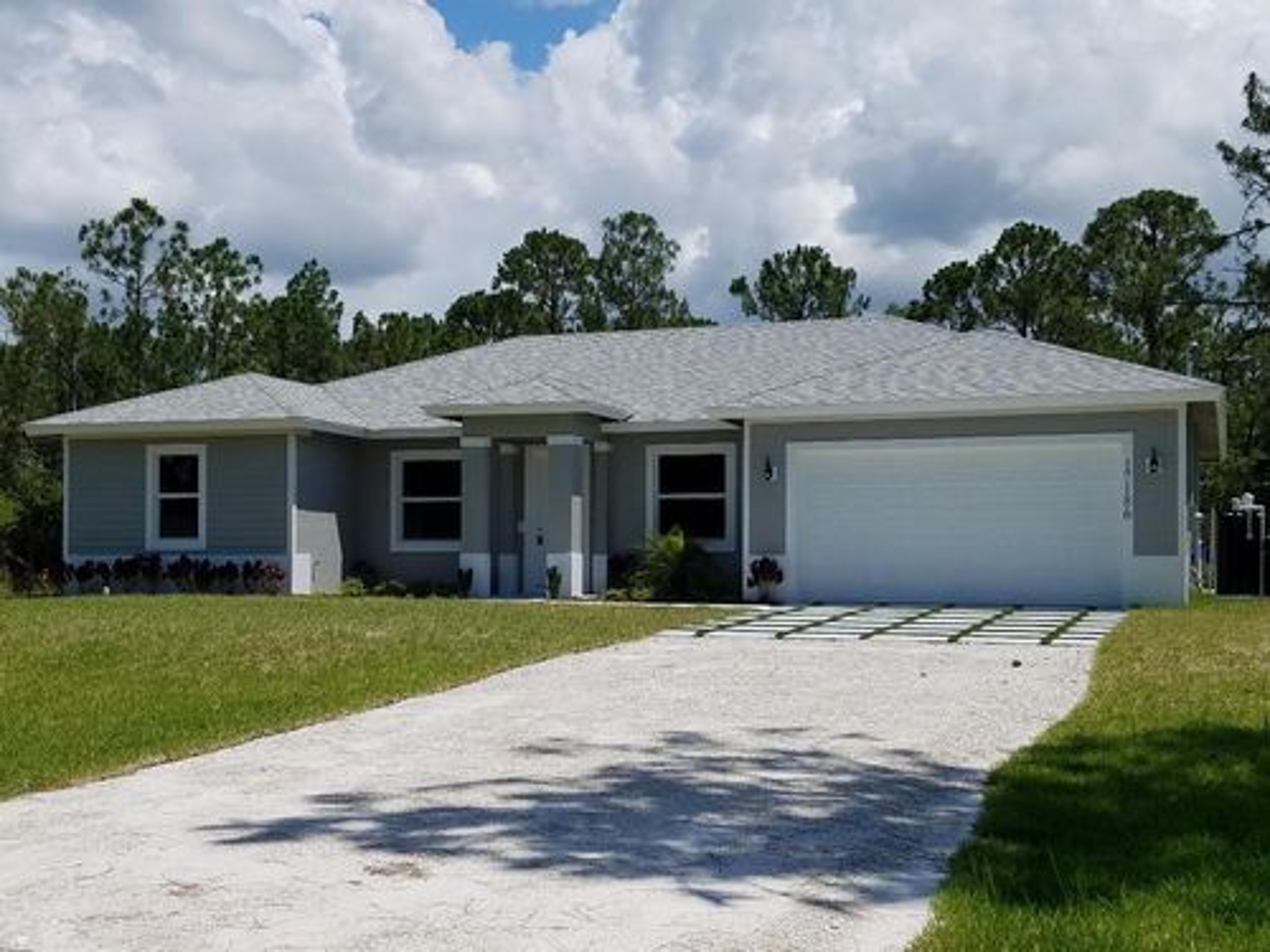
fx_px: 954
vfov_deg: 53.1
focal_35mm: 26
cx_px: 635
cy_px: 476
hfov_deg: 67.3
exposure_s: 1/5648
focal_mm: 4.2
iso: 50
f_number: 1.7
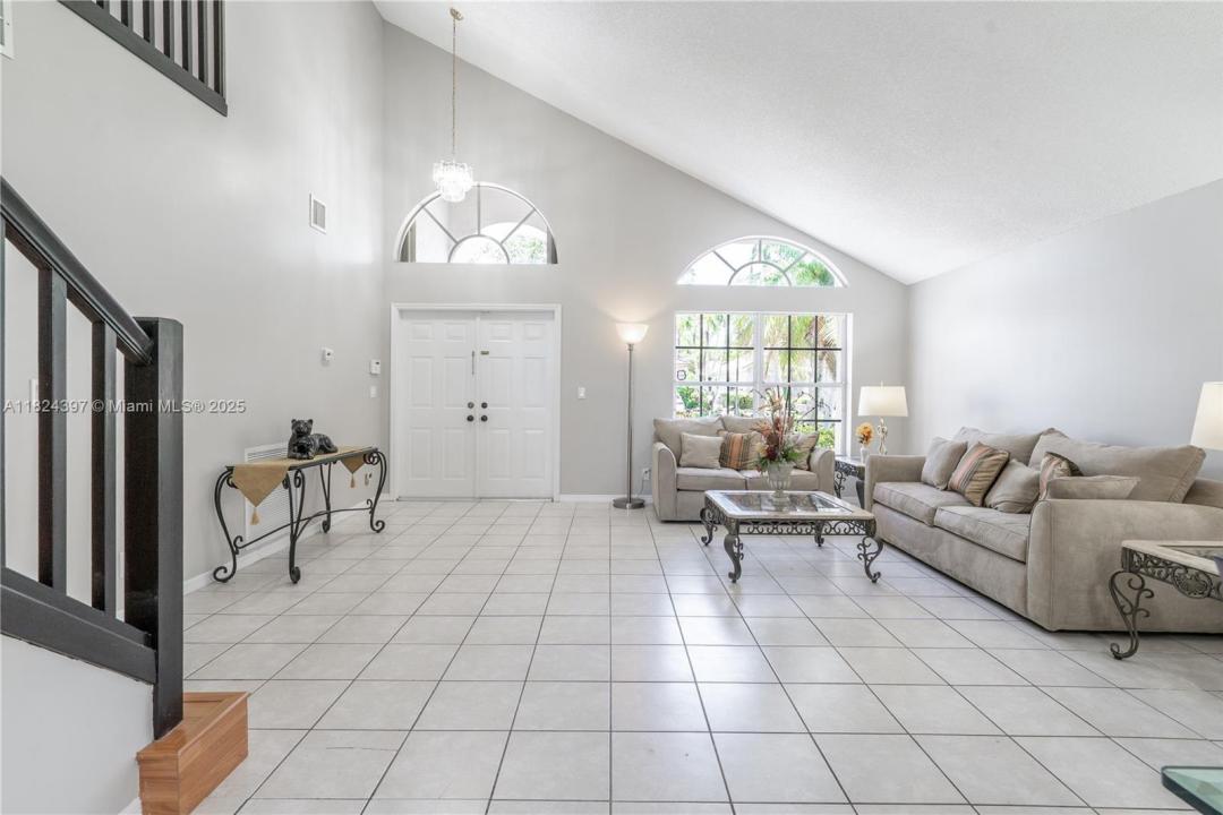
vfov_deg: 70.4
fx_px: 577
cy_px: 408
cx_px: 612
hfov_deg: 93.3
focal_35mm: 17
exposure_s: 1/10
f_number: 9
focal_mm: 17
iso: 200
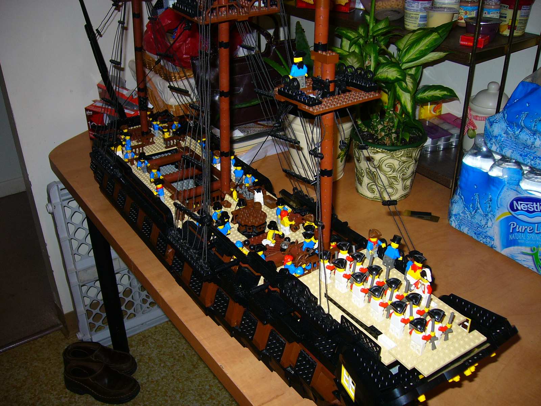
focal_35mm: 35
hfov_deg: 52.6
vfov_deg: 40.7
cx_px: 270
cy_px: 203
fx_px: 547
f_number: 2.8
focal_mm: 5.8
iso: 64
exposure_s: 1/60
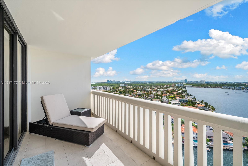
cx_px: 124
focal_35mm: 15
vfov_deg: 77.4
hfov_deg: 100.4
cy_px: 83
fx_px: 103
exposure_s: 1/250
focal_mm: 15
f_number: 8
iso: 100
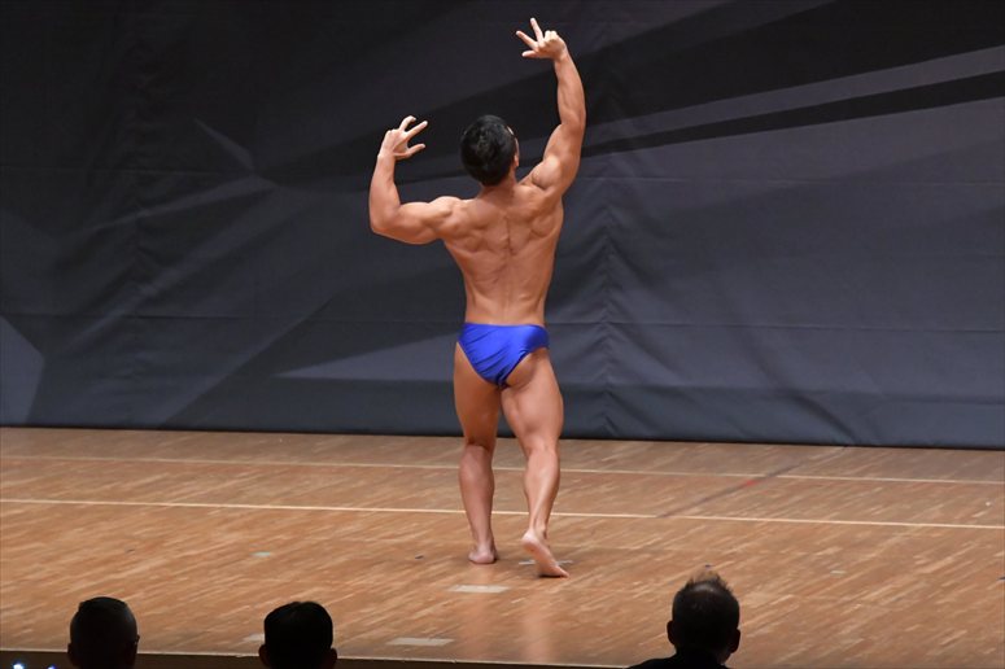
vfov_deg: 5.4
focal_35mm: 255
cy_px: 334
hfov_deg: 8.1
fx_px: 7115
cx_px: 502
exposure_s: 1/400
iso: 6400
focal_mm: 170
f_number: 5.6
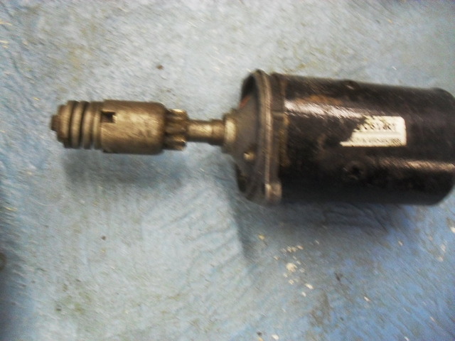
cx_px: 228
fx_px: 460
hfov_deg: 52.6
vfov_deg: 40.7
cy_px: 170
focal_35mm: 35
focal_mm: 6.3
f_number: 3.2
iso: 400
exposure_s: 1/15
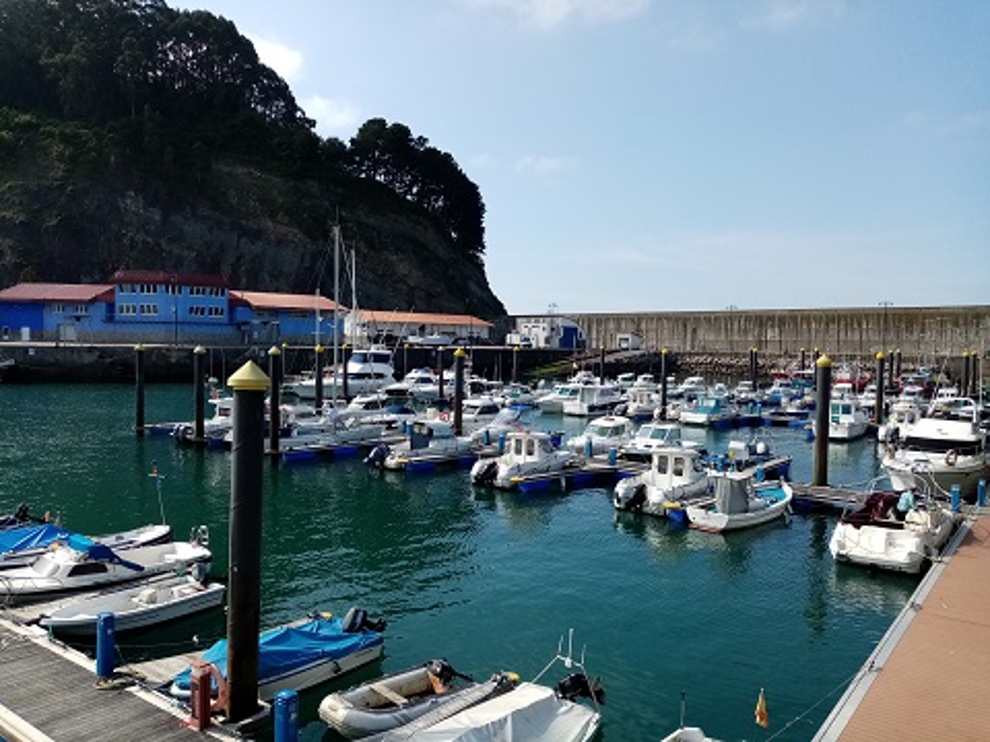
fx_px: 744
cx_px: 495
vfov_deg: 53.1
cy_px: 371
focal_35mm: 26
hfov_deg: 67.3
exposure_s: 1/1422
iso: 103
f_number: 1.8
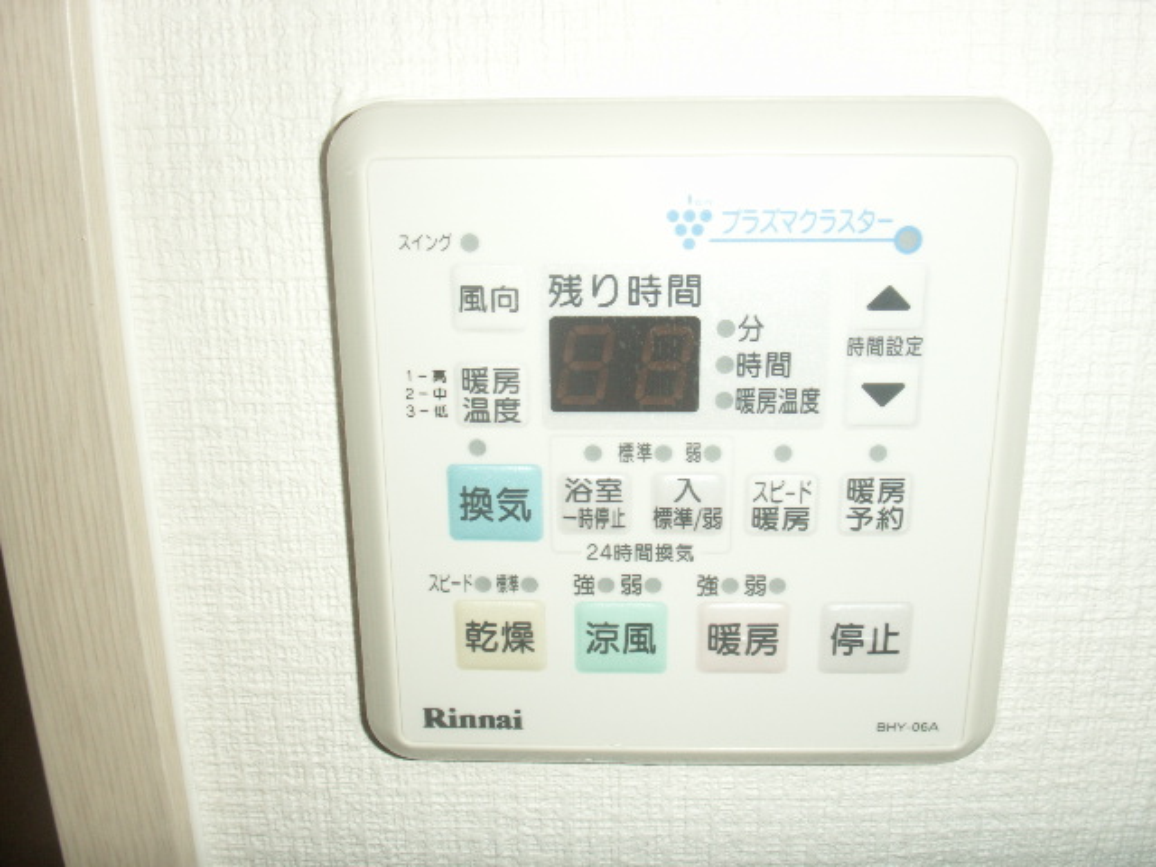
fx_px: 1236
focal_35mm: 37
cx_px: 578
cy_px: 434
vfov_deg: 38.7
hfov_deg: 50.1
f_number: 7.1
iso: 50
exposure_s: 1/40
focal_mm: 7.7
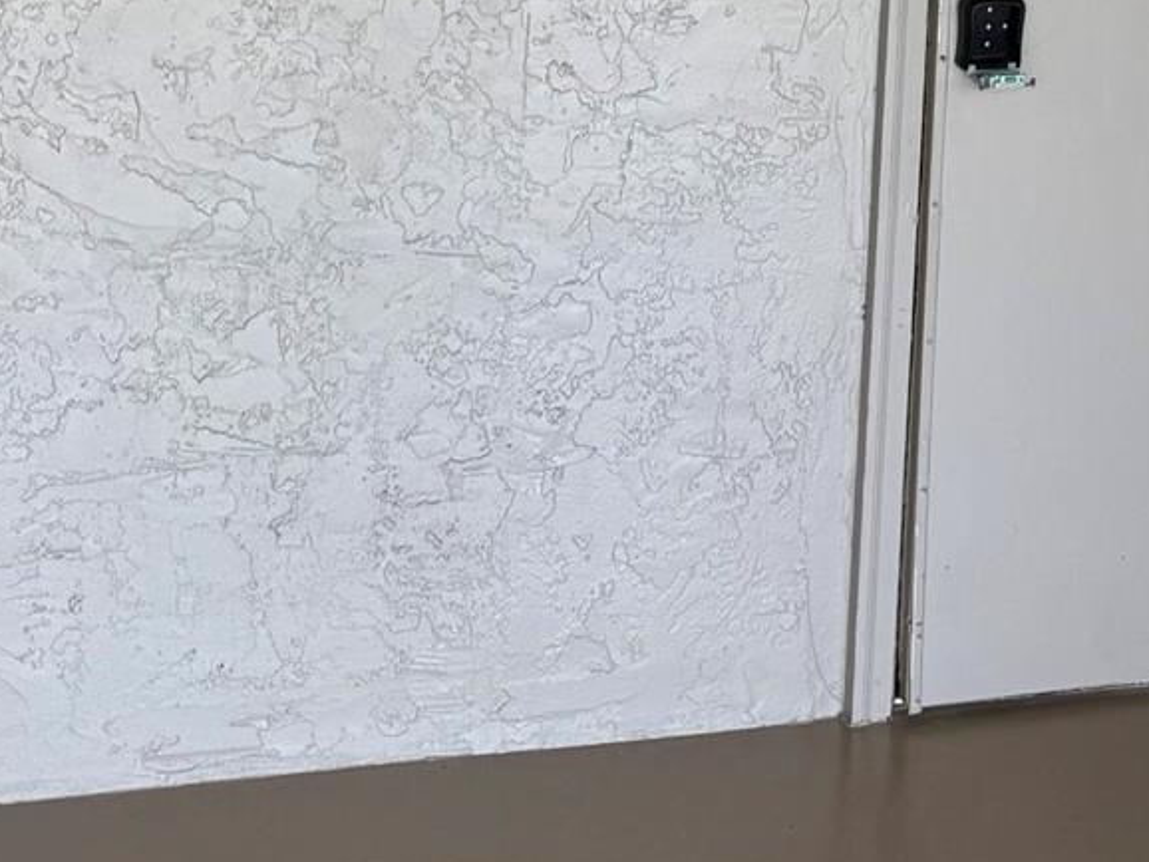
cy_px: -401
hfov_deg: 21.7
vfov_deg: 16.0
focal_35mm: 85
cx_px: 1290
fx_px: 2823
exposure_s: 1/185
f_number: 1.78
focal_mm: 6.76
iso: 64
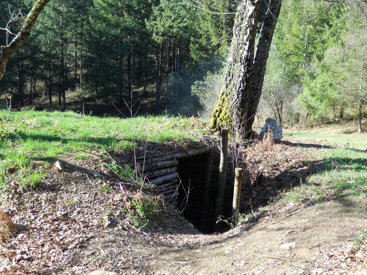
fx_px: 488
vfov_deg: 31.5
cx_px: 184
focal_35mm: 46
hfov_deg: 41.2
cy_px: 138
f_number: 3.4
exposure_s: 1/250
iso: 160
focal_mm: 8.3
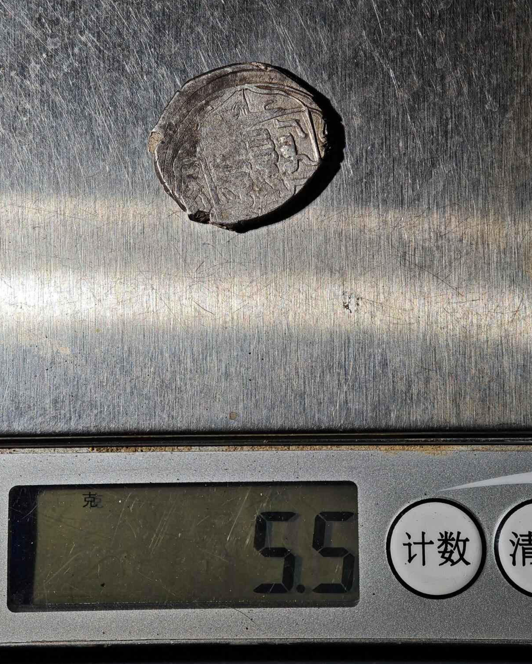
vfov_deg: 23.6
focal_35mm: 81
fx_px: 1594
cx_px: 286
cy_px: 328
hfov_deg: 18.9
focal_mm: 9
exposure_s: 1/161
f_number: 2
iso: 50
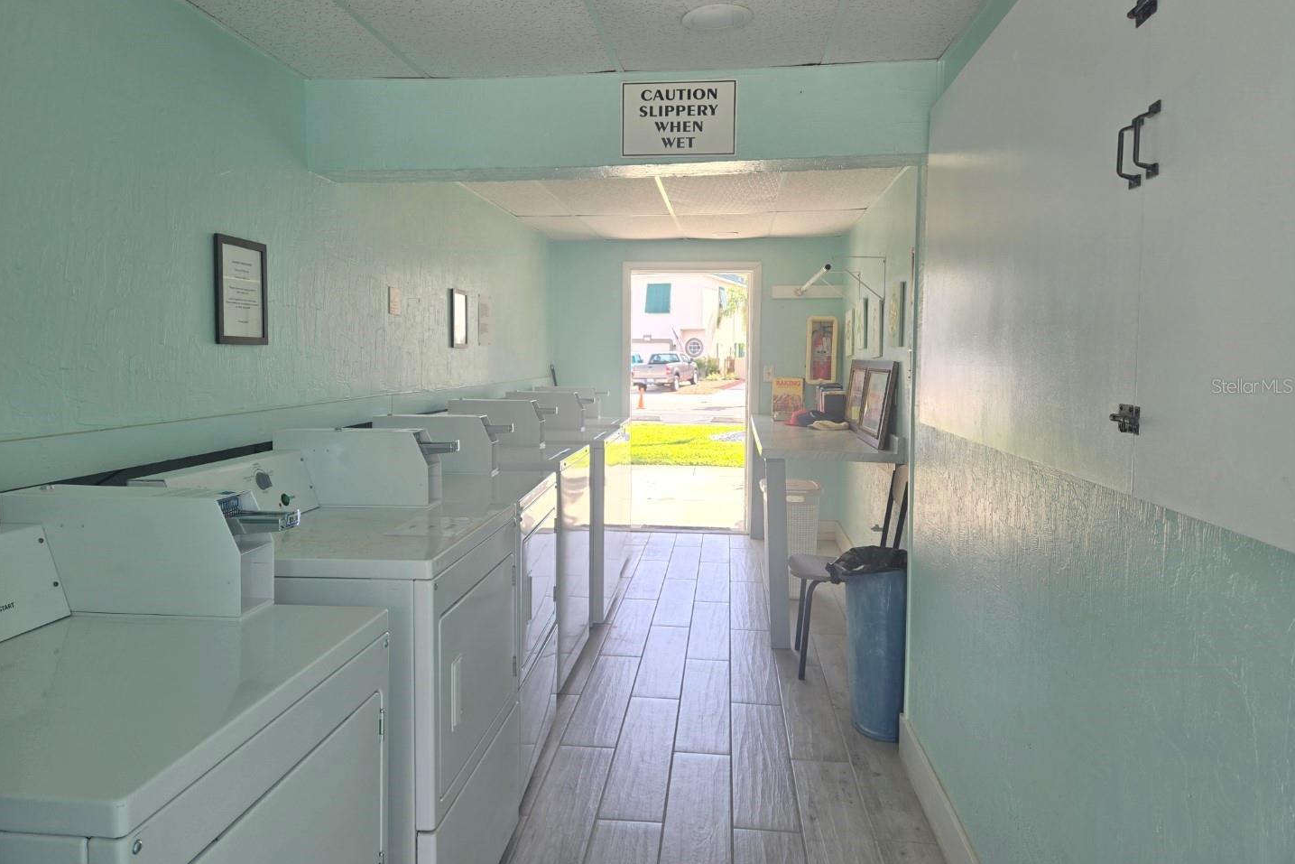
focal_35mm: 24
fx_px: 863
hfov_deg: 73.7
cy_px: 386
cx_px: 647
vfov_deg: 53.0
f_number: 1.8
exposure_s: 1/180
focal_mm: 5.4
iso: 40
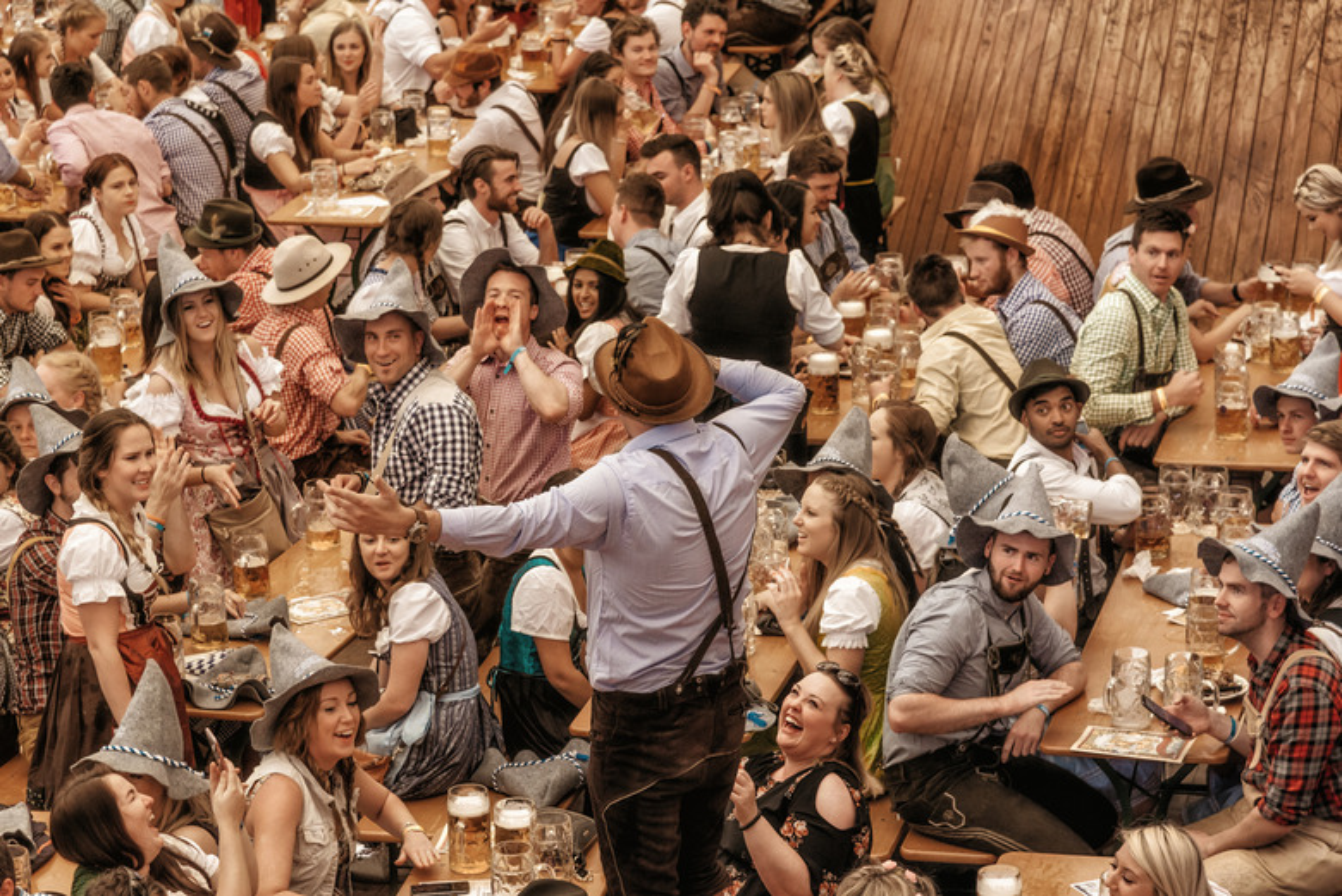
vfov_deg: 11.4
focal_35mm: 120
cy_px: 448
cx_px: 671
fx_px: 4476
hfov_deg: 17.1
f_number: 8
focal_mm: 120
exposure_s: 1/125
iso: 500
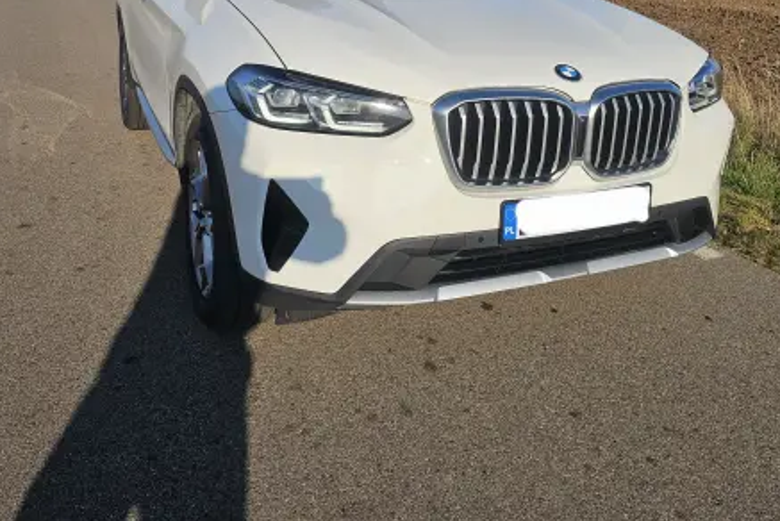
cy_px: 96
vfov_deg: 36.5
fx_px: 759
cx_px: 443
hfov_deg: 54.2
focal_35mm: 35
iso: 10
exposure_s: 1/1111
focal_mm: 6.3
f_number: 1.7
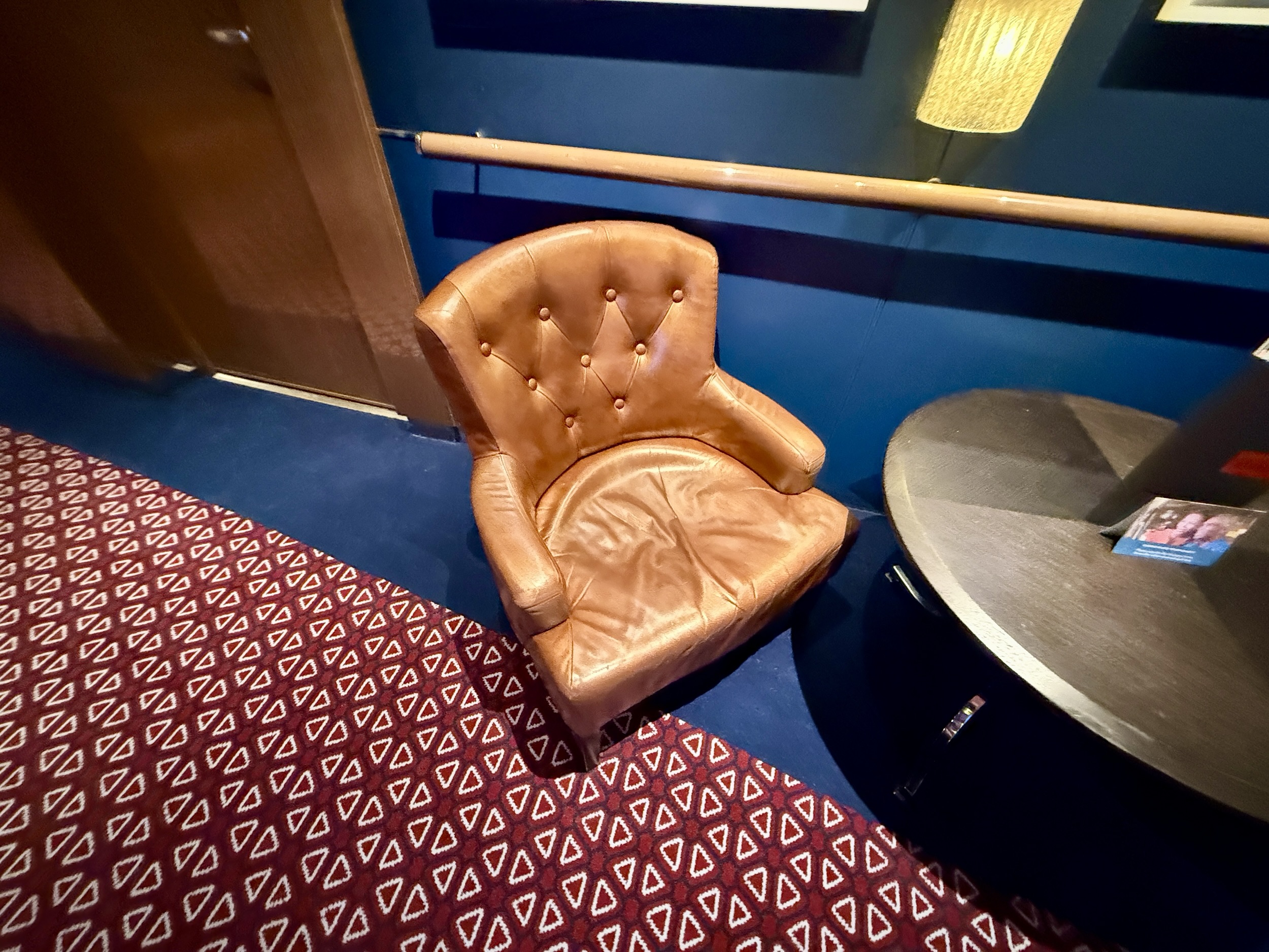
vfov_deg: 85.7
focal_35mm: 14
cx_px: 634
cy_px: 476
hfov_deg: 102.1
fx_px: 513
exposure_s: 1/60
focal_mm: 2.22
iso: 1250
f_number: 2.2
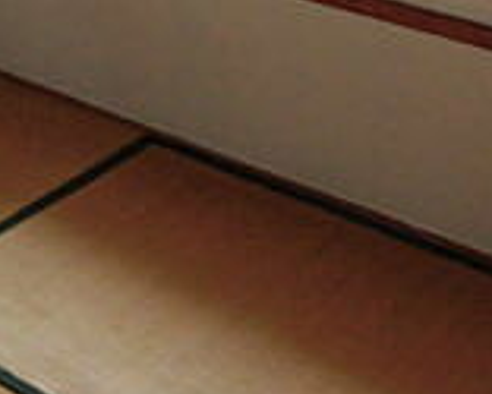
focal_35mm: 96
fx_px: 1399
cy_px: -331
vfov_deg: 14.1
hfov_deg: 18.8
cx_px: -107
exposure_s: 1/80
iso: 125
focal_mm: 4.3
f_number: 3.1
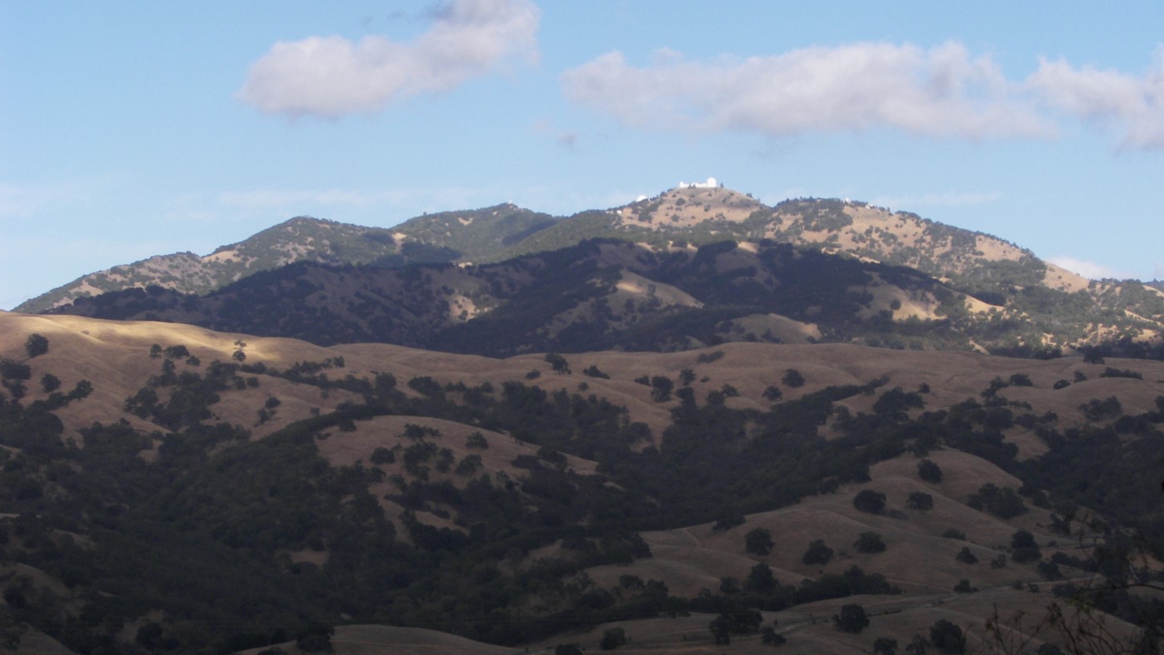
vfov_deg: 10.6
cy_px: 351
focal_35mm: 114
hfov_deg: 18.8
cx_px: 581
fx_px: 3519
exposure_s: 1/500
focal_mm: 17.3
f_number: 4.5
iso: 64
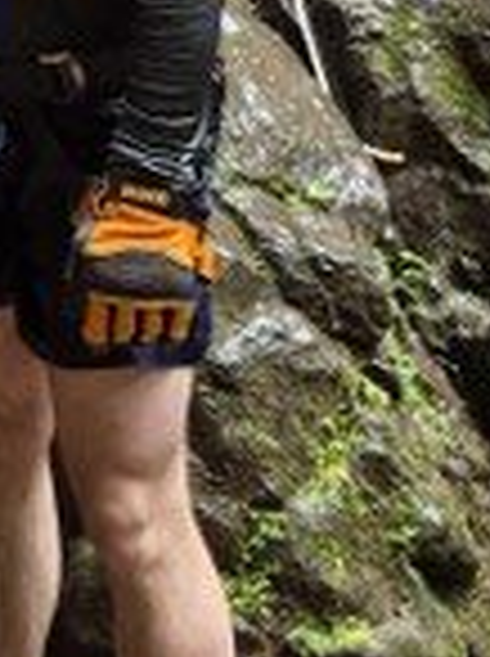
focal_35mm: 101
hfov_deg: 13.1
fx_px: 1912
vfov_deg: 17.7
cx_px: -409
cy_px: -292
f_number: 1.8
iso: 200
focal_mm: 5.4
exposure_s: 1/180
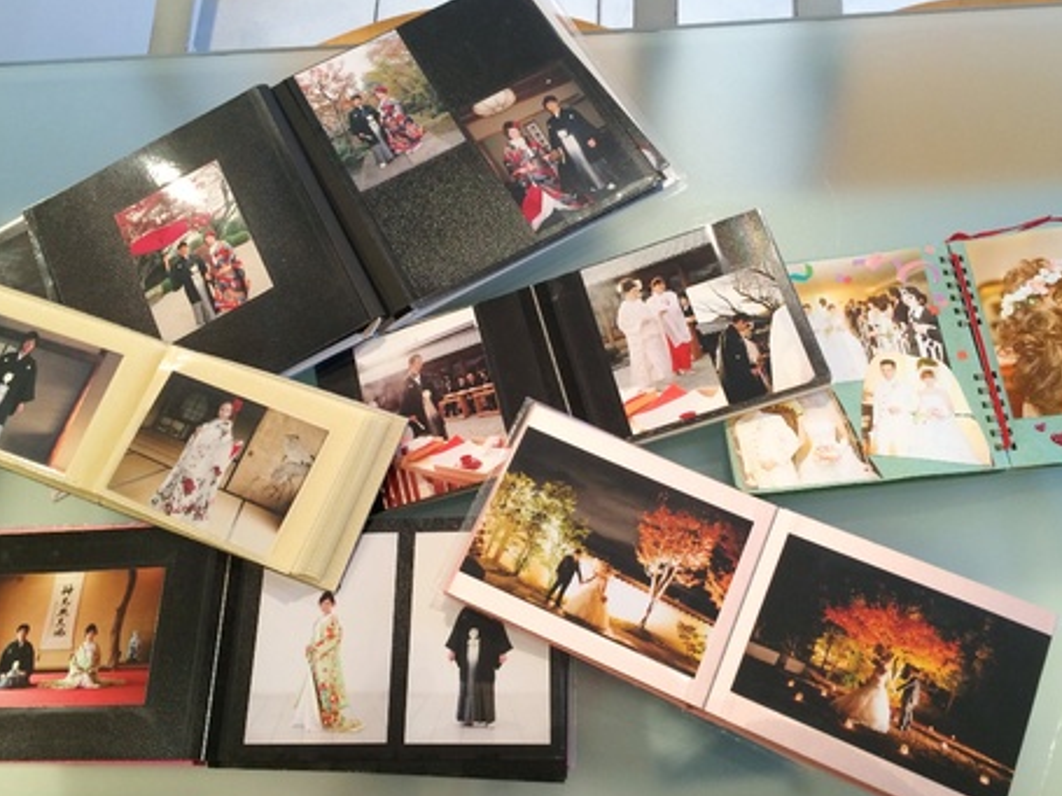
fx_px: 1012
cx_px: 499
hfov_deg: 55.3
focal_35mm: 33
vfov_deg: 42.9
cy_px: 417
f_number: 2.2
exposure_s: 1/30
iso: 125
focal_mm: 4.12
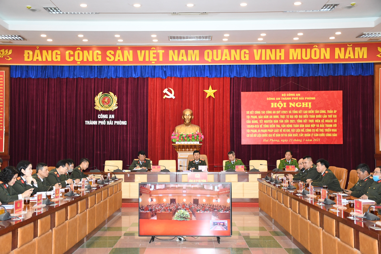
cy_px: 127
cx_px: 190
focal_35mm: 48
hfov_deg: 41.1
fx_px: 508
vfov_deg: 28.1
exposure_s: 1/200
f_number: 4
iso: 2500
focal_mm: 32
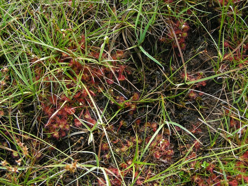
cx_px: 124
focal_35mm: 38
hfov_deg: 49.0
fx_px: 272
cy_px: 93
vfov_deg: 37.7
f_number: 3.5
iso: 50
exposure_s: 1/38.6
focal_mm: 6.3
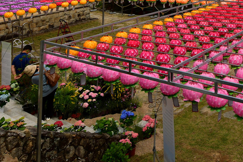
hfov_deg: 40.8
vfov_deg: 24.6
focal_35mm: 43
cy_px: -77
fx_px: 290
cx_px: 232
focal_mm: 14
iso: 100
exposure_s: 1/1000
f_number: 8
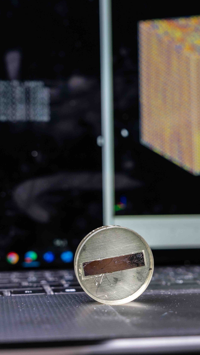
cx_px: 152
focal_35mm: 79
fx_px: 745
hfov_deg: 15.2
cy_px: 178
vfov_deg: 26.8
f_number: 6.3
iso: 250
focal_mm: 50
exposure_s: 1/125
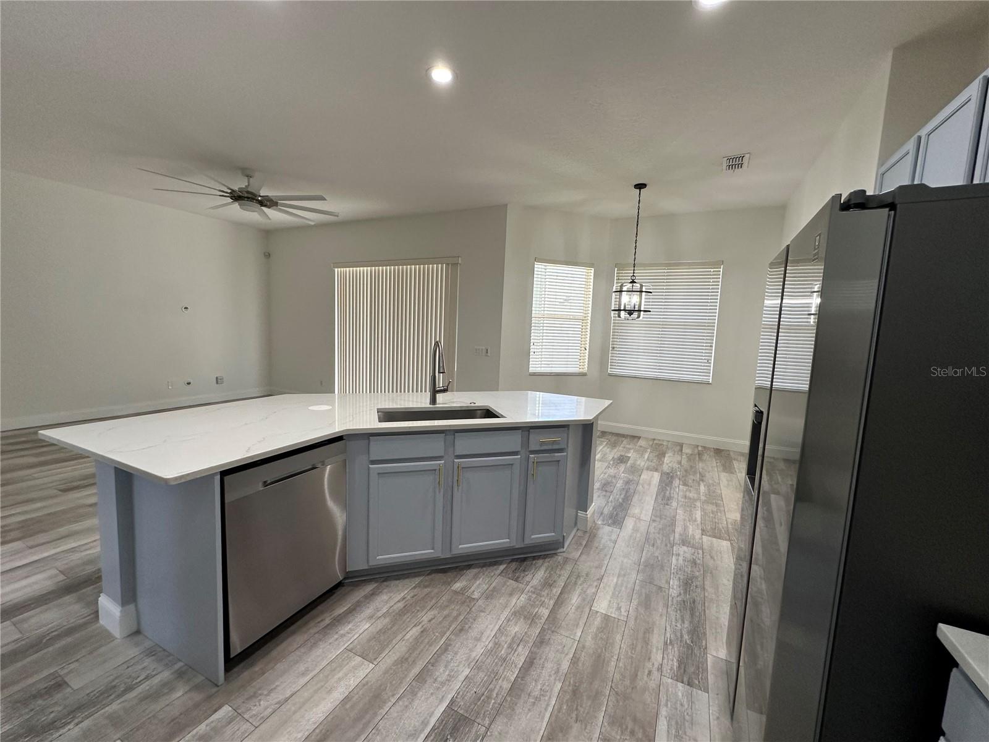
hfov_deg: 102.1
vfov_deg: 85.7
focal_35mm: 14
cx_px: 494
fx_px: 400
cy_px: 371
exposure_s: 1/120
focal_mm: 2.22
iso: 160
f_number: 2.2
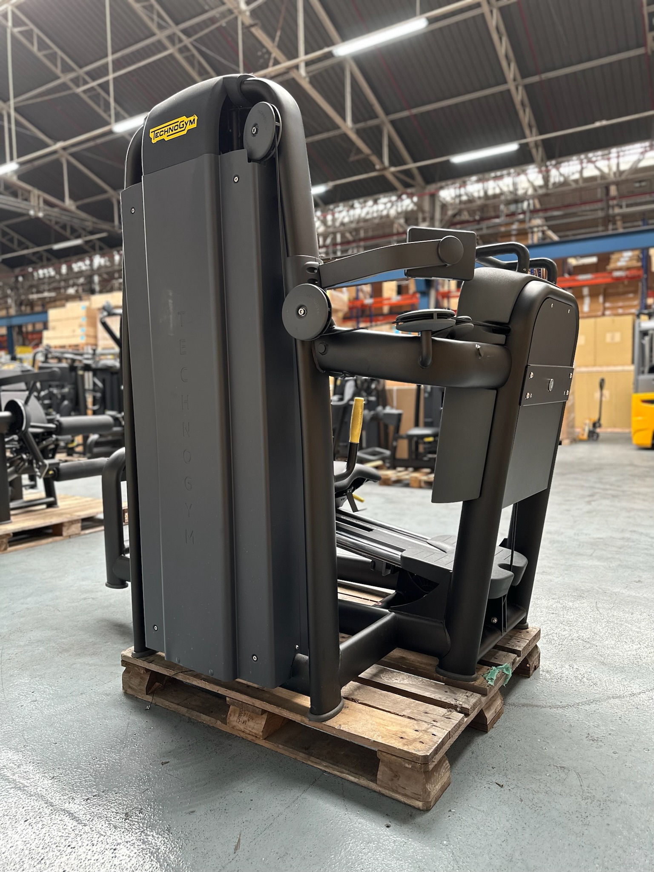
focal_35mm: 24
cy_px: 436
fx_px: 605
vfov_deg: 71.6
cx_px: 327
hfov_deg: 56.8
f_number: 1.78
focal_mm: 6.86
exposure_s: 1/100
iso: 200
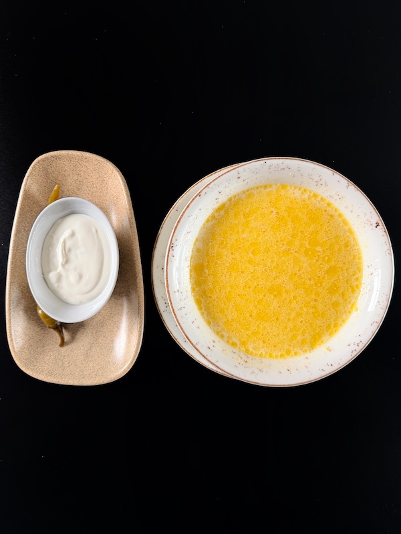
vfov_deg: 71.6
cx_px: 200
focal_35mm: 24
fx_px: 371
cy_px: 267
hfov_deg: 56.8
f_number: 1.78
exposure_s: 1/118
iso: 200
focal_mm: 6.76
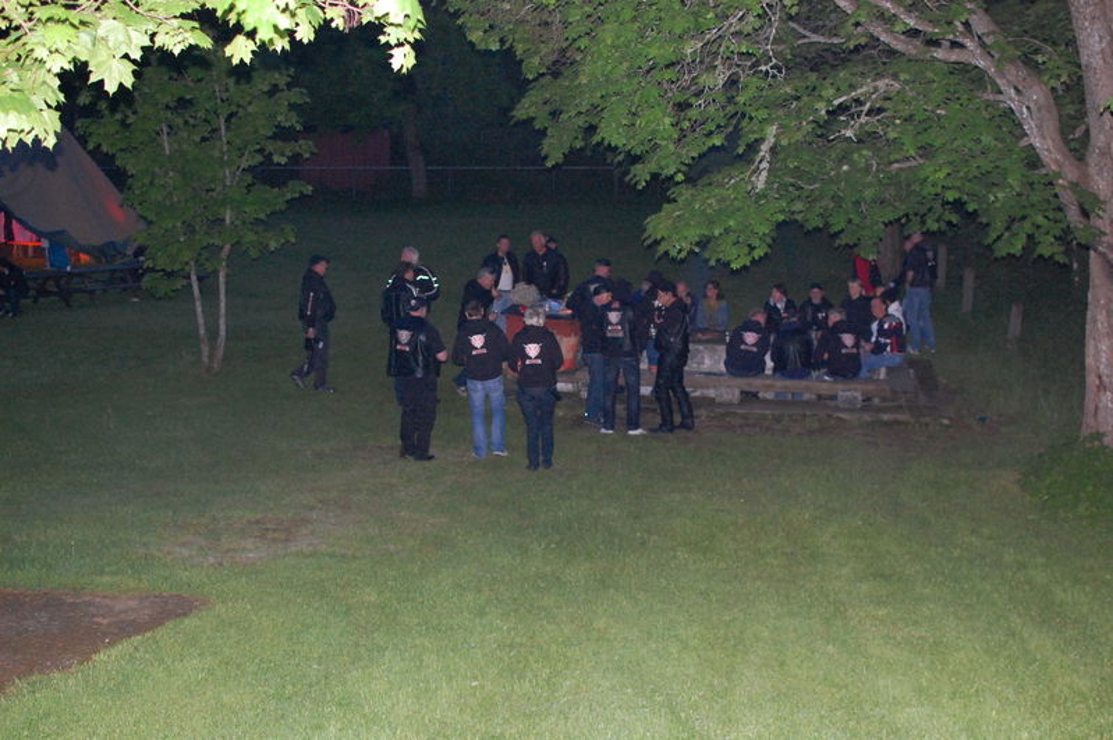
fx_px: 1621
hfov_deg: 37.9
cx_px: 556
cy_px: 370
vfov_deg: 25.7
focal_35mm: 52
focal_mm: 35
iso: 1600
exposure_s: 1/60
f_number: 2.8
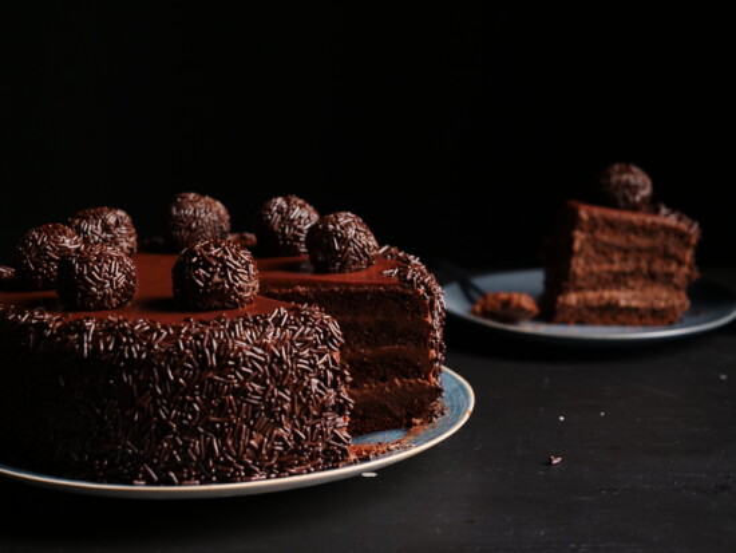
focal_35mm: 62
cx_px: 368
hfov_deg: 31.2
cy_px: 276
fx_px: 1319
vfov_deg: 23.7
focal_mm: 31
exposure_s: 1/20
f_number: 3.7
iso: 400
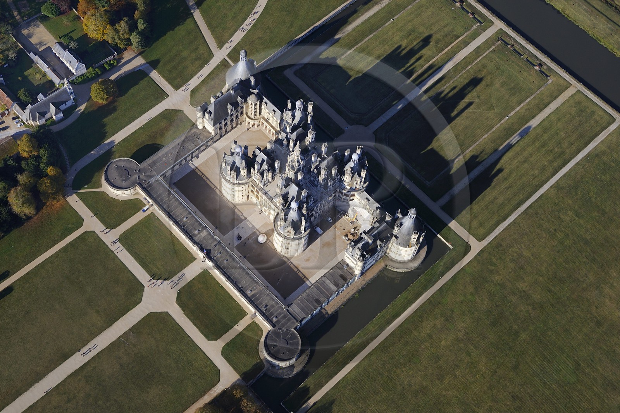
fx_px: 861
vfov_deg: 27.0
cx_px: 310
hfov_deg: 39.6
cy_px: 206
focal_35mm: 50
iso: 200
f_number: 8
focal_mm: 50
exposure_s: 1/640
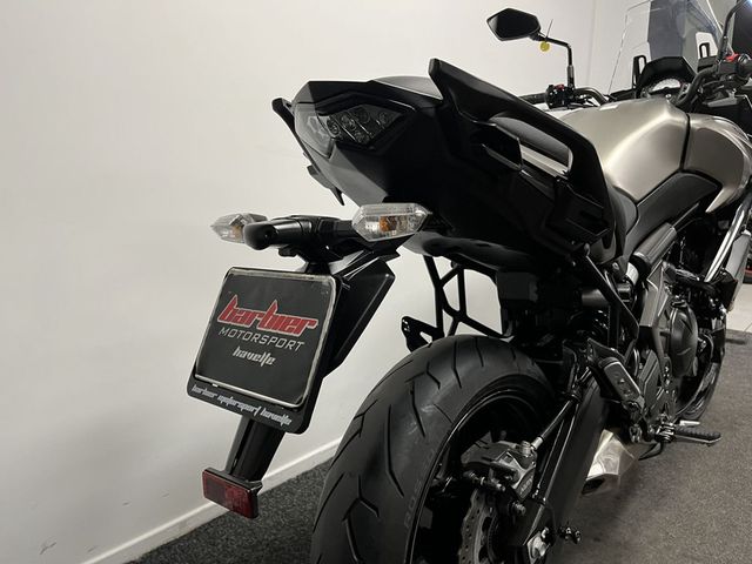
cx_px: 376
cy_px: 282
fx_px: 565
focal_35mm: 26
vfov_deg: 53.1
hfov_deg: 67.3
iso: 125
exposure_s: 1/50
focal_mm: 5.1
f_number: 1.6
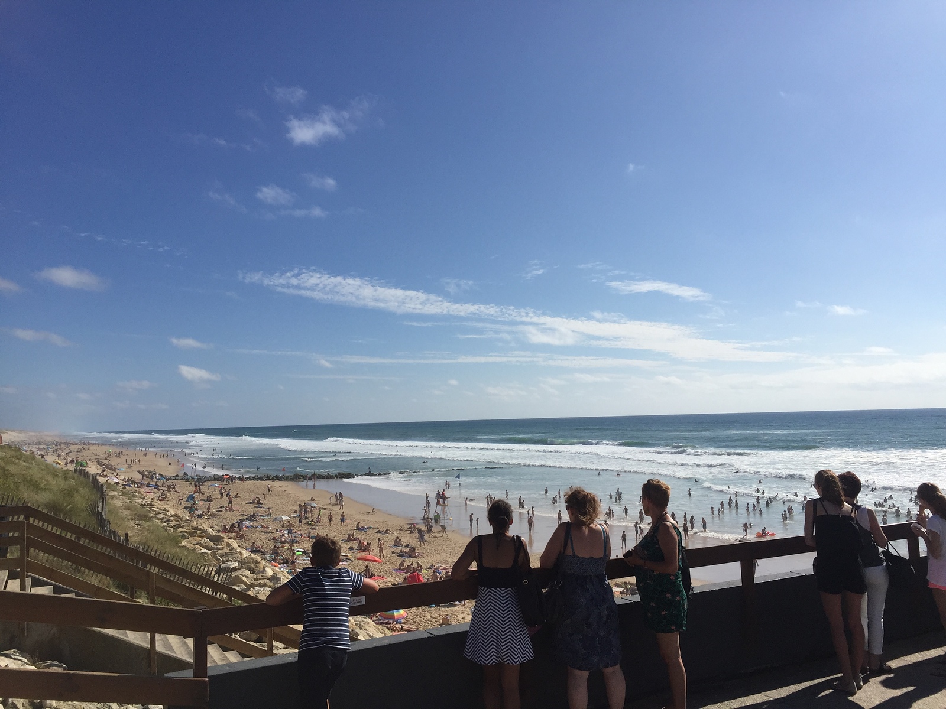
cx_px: 473
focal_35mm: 29
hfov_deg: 61.7
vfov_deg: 48.2
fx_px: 793
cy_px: 354
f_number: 2.2
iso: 32
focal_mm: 4.15
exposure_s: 1/5650
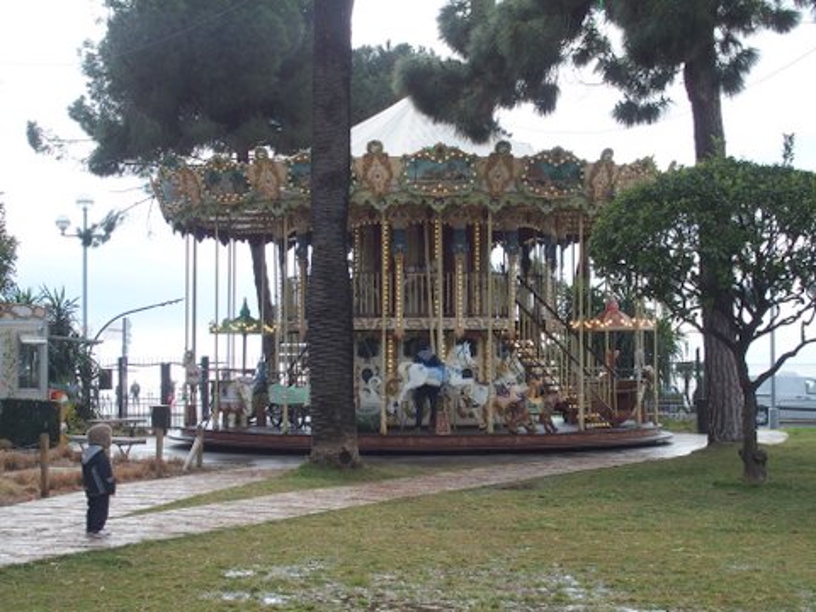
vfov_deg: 23.7
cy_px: 306
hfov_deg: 31.2
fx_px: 1462
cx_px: 408
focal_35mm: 62
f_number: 3.5
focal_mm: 13.2
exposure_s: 1/500
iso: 100
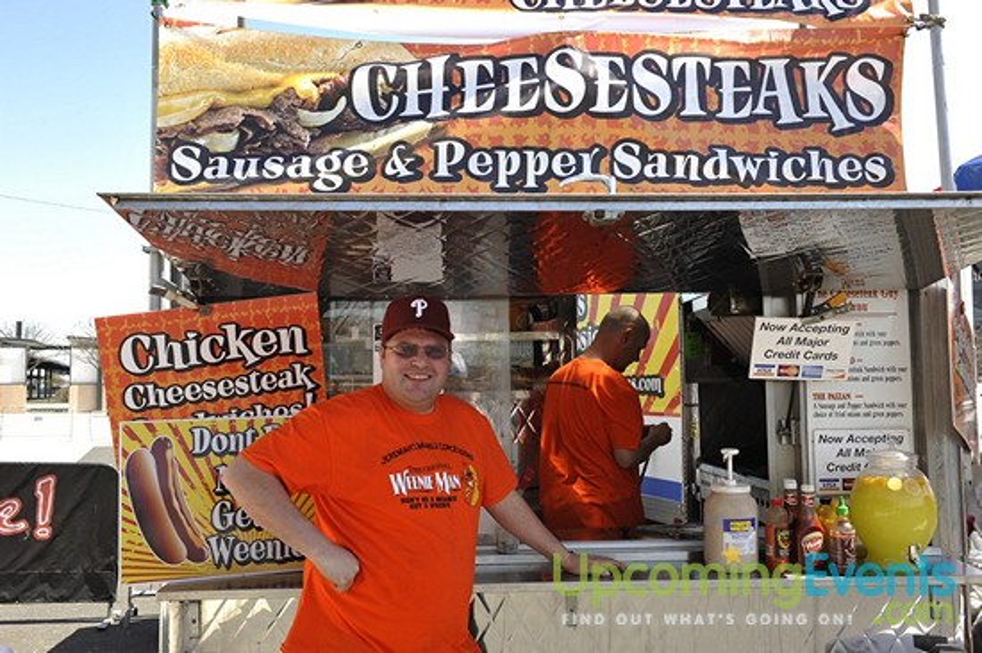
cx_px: 491
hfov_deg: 54.5
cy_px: 326
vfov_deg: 37.8
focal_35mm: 35
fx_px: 954
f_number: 8
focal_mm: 35
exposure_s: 1/125
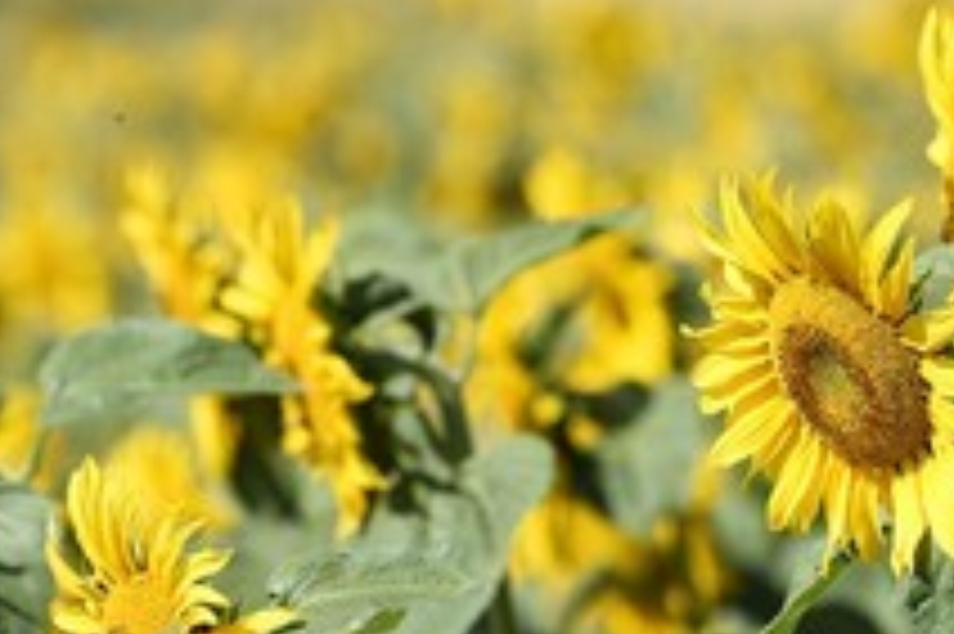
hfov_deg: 5.5
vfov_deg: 3.6
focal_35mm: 377
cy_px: 436
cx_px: 446
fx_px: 9982
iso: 200
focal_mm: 190
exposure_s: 1/1600
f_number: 4.5
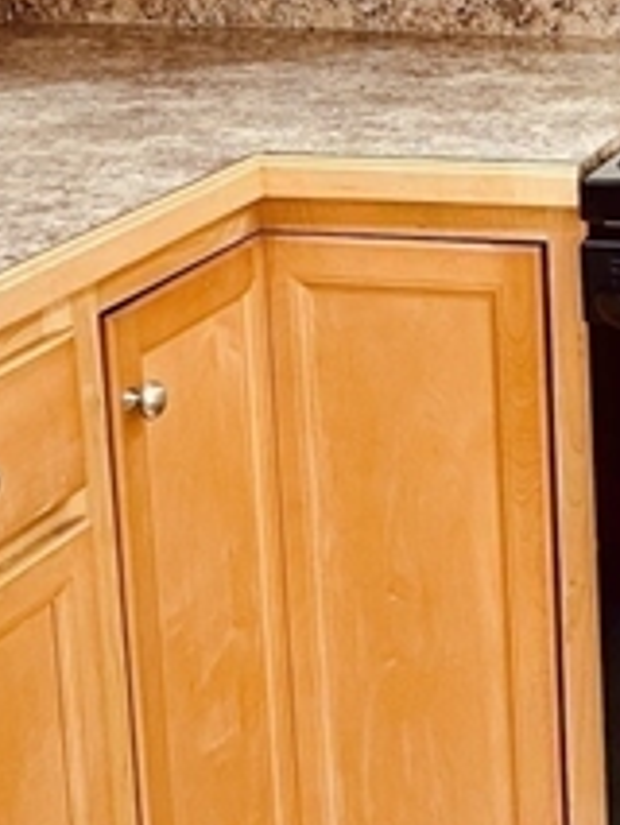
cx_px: 1058
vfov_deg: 21.3
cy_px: 77
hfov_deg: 14.7
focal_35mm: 90
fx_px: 2147
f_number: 1.6
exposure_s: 1/60
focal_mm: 5.1
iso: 200
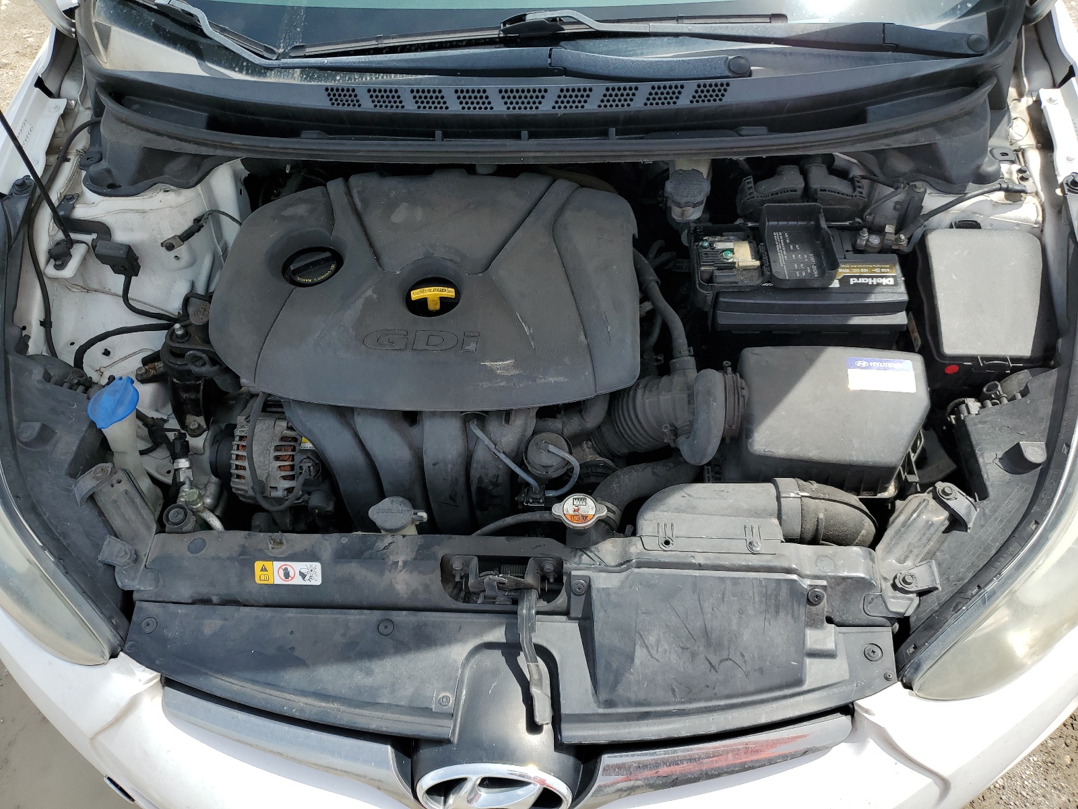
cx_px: 539
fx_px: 810
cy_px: 404
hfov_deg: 67.3
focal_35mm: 26
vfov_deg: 53.1
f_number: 1.5
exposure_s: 1/2000
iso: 50
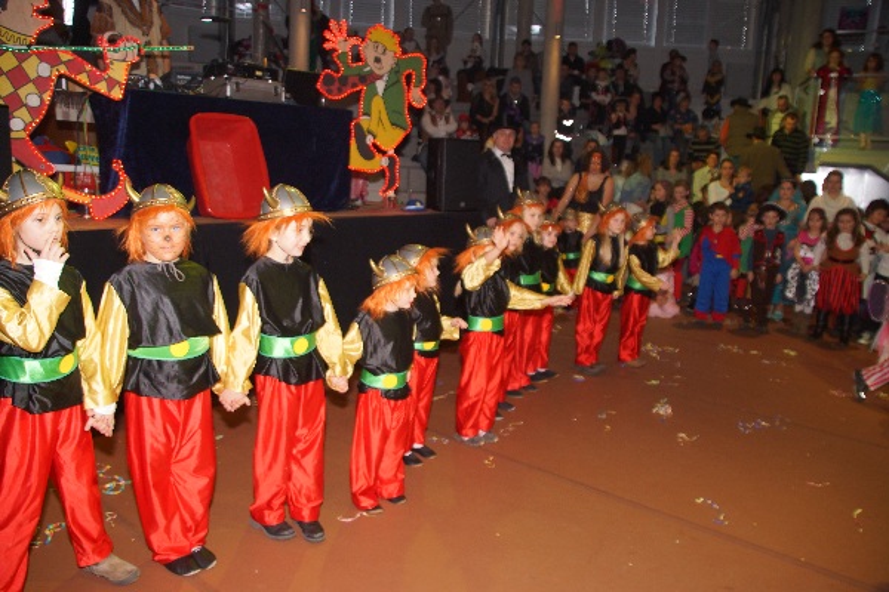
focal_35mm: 27
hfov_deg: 67.4
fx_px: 667
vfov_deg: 47.9
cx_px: 444
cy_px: 296
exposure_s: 1/160
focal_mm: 18
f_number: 3.5
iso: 400
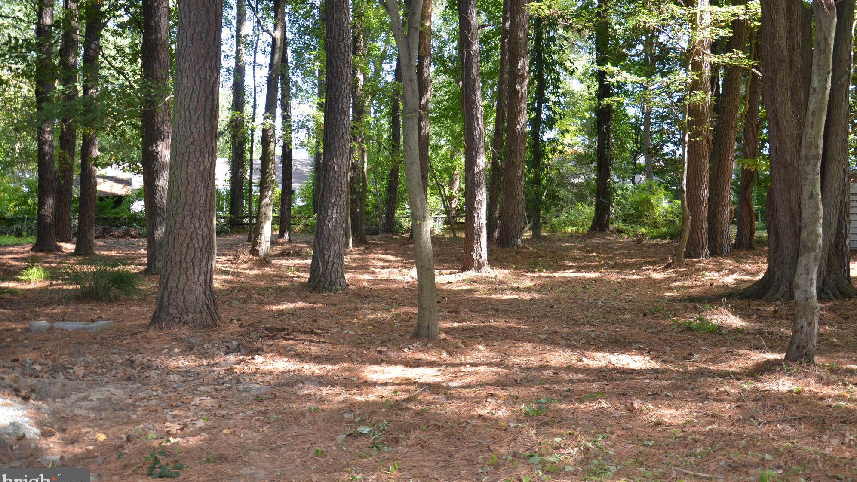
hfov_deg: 66.1
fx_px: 659
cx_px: 436
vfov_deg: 40.1
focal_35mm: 29
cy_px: 208
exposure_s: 1/125
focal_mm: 18
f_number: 3.5
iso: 220
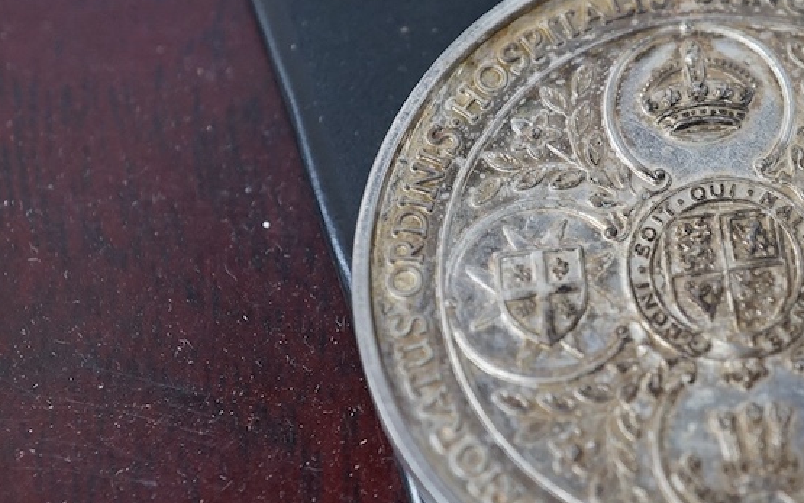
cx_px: 609
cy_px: 302
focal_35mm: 93
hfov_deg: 22.1
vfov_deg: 14.1
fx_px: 2038
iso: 1600
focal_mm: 30
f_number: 8
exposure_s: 1/100
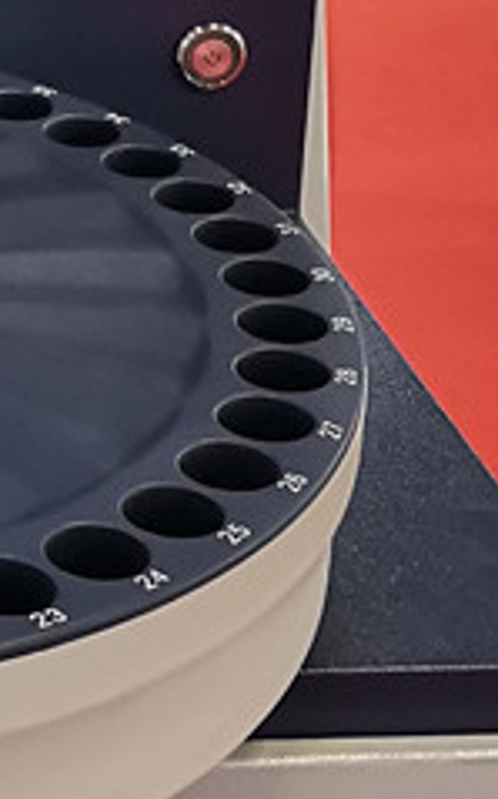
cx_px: -378
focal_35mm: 123
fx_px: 2676
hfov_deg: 10.1
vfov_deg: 16.1
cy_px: -224
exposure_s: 1/100
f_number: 1.8
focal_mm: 5.5
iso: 400
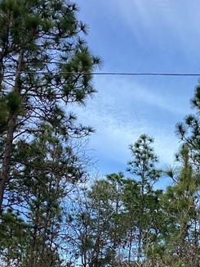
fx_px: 562
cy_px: 172
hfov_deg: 19.4
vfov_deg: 26.5
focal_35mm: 73
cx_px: 216
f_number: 2.4
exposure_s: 1/631
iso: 25
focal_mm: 3.3
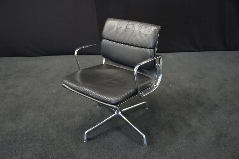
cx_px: 120
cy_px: 80
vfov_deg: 40.0
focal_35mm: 33
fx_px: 219
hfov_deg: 57.2
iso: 10000
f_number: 4
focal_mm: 33
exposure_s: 1/160
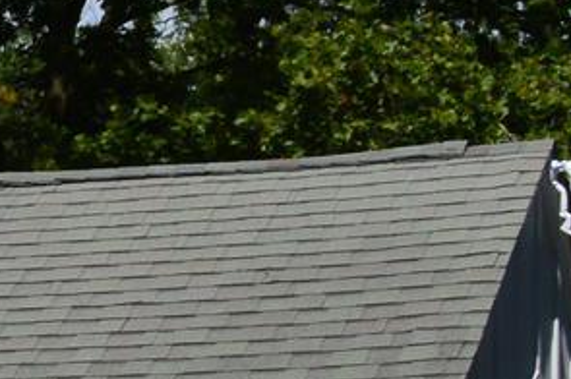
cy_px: 749
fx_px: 3295
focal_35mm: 208
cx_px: -1022
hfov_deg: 8.6
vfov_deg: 6.4
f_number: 11
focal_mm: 20
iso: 220
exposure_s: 1/500
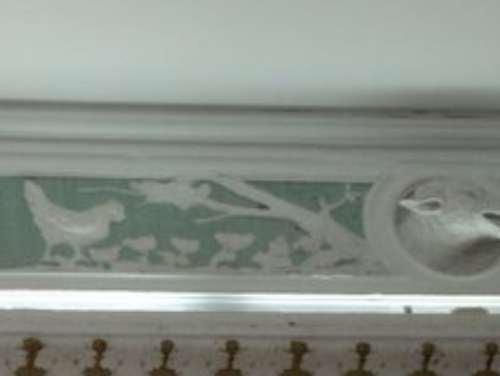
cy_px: 176
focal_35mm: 233
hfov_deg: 8.5
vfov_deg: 6.4
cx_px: 94
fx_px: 3367
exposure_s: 1/30
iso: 141
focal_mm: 18.6
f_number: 5.2
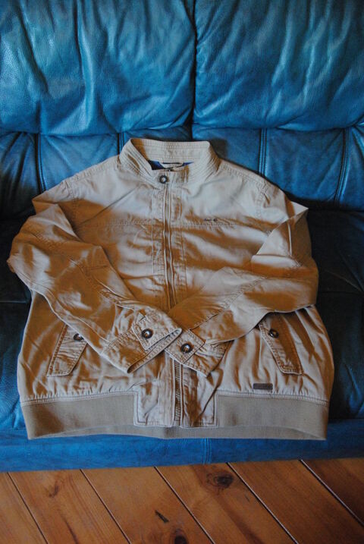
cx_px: 182
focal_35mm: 36
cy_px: 272
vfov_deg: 53.1
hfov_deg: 37.0
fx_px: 544
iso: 1400
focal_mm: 24
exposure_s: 1/30
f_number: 3.8
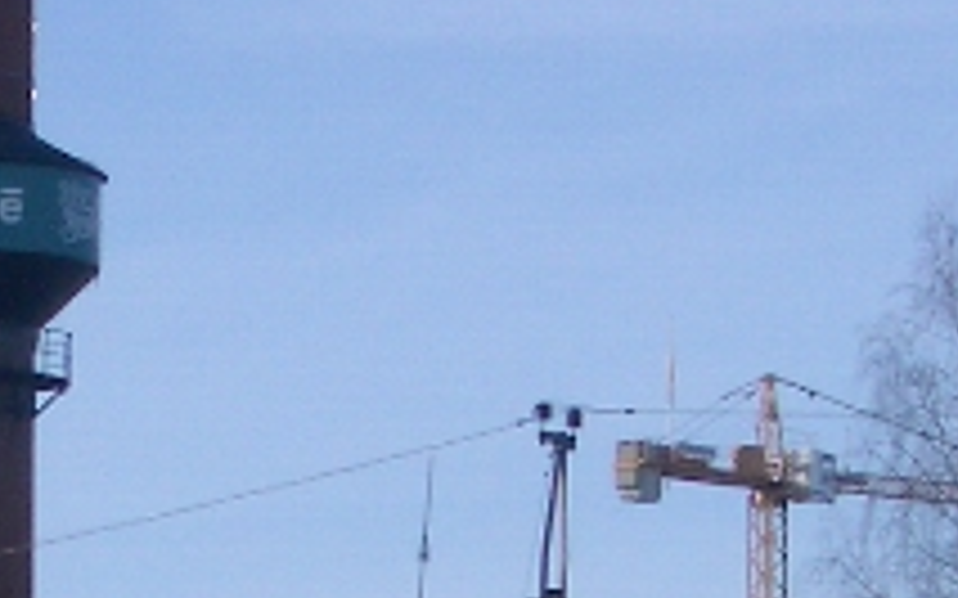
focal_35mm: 316
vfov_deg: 4.2
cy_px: 531
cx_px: 171
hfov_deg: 6.6
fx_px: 8248
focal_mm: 10.2
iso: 50
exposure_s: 1/320
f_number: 5.6
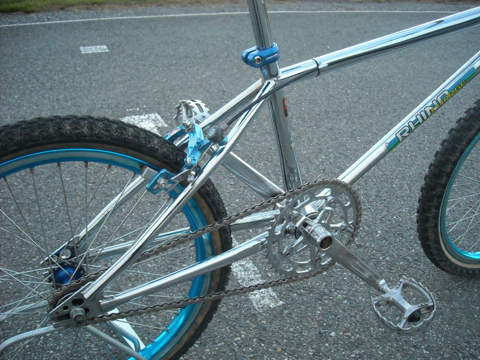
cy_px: 180
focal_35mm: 35
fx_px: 485
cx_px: 240
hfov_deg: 52.6
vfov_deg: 40.7
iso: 175
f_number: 2.8
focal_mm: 5.7
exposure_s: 1/250
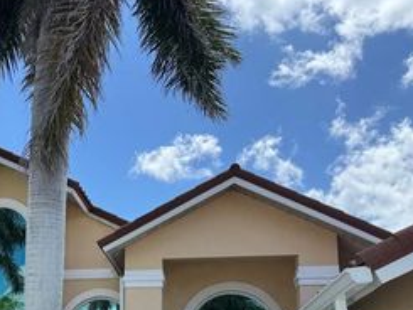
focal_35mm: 49
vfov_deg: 28.2
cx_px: 69
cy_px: 297
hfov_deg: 37.2
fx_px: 585
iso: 80
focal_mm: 6.76
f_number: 1.78
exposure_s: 1/3096
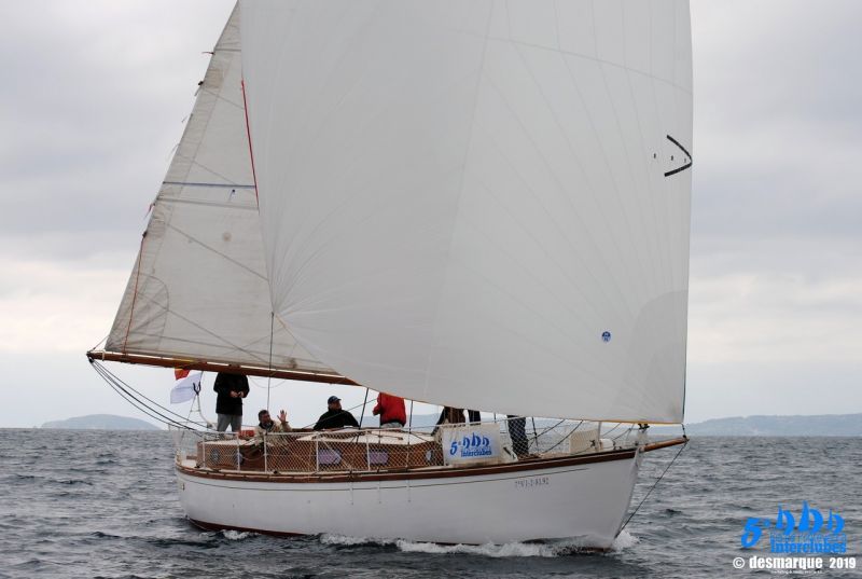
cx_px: 431
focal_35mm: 82
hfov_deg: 24.6
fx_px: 1979
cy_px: 290
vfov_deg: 16.6
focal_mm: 55
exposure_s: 1/250
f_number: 8
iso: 100
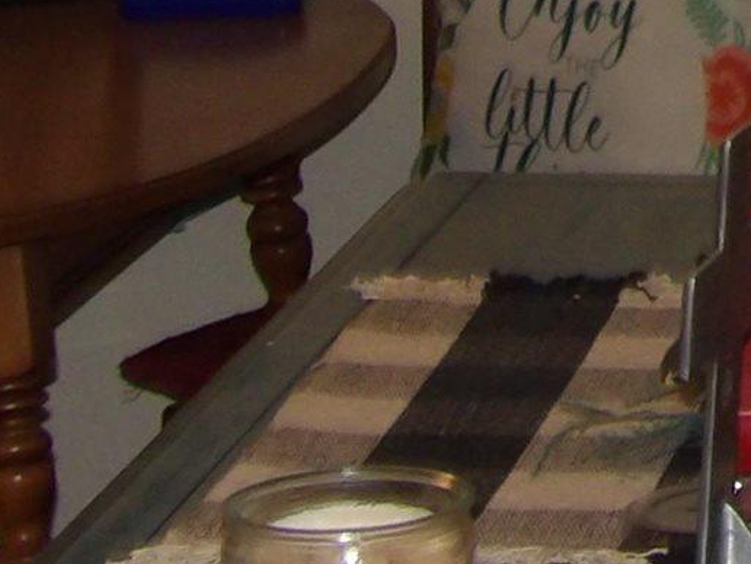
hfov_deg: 8.3
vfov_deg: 6.2
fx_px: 5033
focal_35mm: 232
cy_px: -697
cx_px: 1282
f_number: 3.7
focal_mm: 7
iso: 200
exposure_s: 1/33
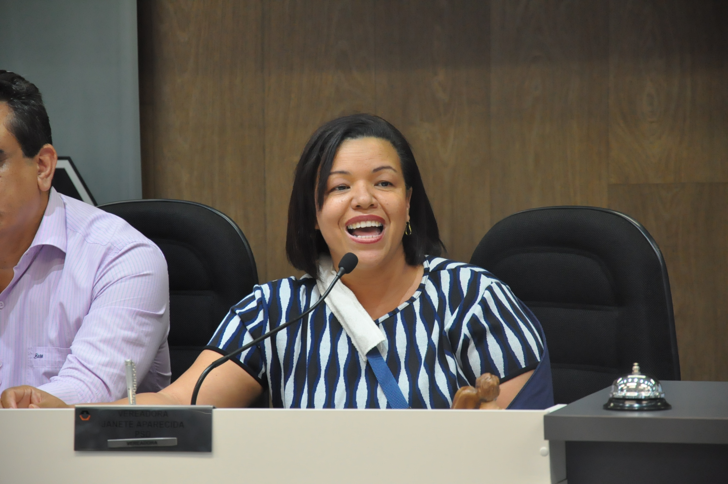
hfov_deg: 13.1
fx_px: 3181
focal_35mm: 158
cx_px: 364
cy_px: 242
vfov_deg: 8.7
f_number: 5.6
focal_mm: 105
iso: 2000
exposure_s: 1/100
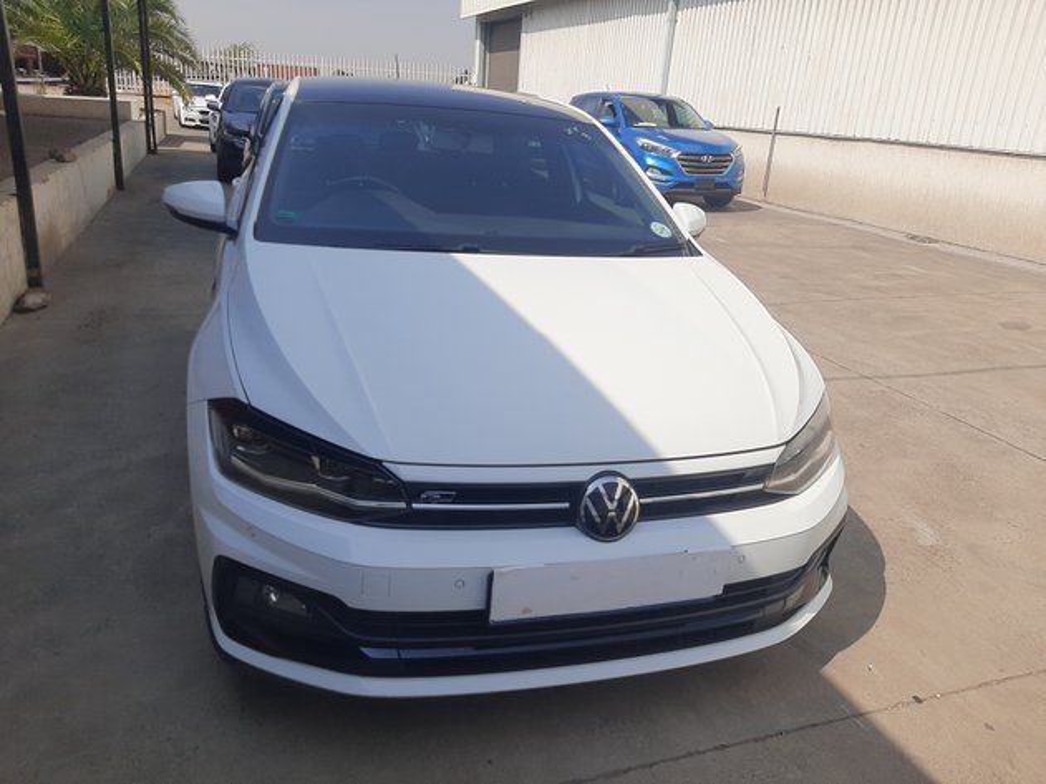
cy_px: 392
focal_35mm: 27
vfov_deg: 51.3
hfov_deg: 65.3
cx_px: 523
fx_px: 816
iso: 40
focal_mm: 3.93
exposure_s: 1/3185
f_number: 1.7
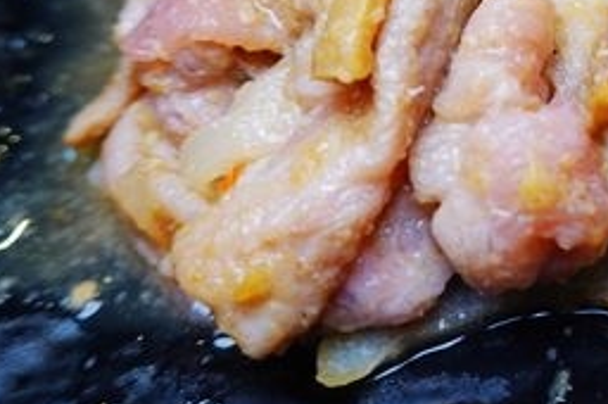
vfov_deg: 20.7
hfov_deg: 30.6
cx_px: 606
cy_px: -84
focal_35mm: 61
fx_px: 1029
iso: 125
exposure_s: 1/40
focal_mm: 9
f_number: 2.8
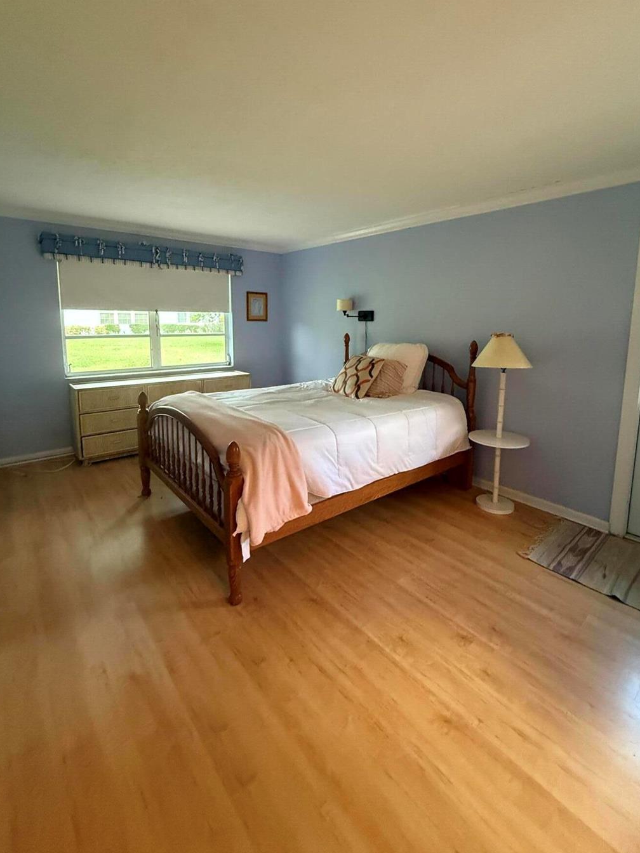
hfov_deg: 78.0
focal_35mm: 16
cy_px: 369
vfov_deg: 93.9
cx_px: 338
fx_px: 394
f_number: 2.2
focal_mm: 2.22
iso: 800
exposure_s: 1/60
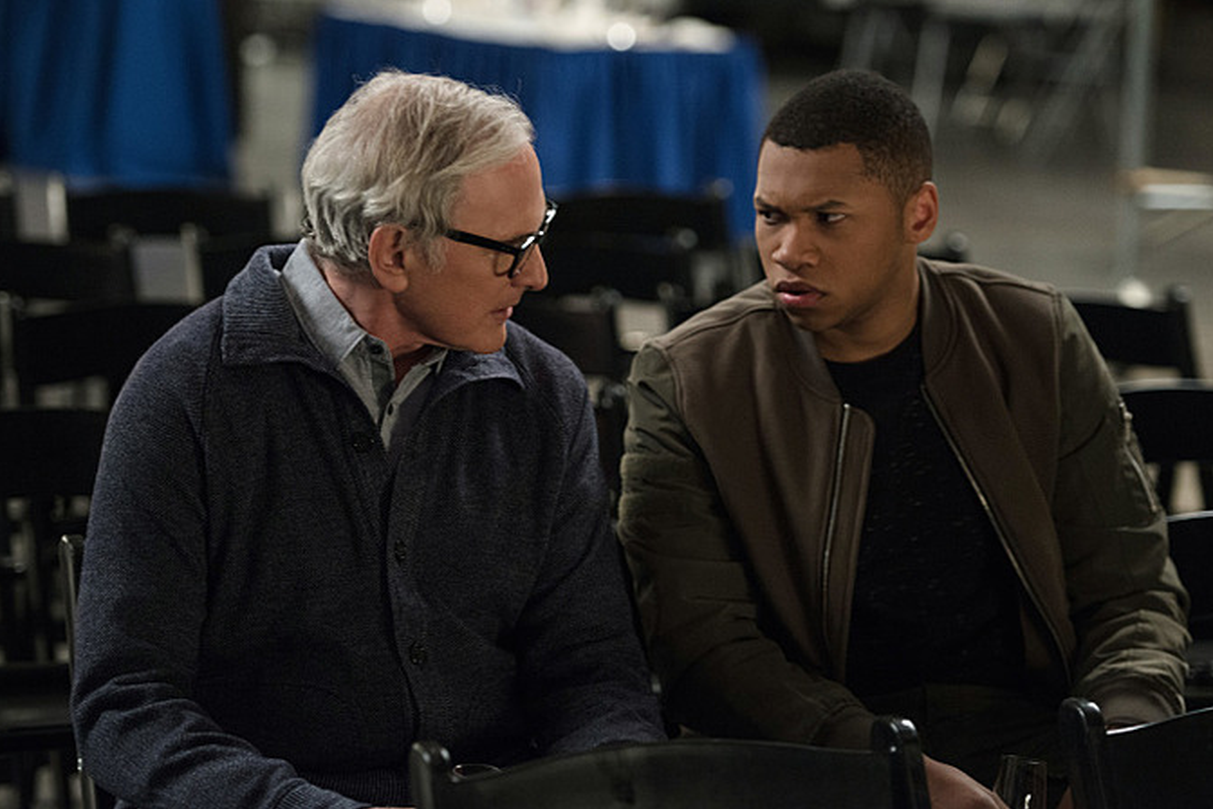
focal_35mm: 130
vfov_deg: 10.5
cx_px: 596
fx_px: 4380
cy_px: 368
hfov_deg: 15.8
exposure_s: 1/100
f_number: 2.8
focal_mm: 112
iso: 2000
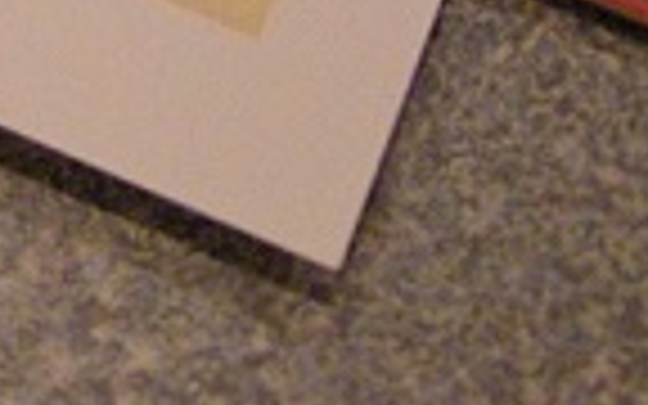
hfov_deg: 11.3
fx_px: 3179
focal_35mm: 180
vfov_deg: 6.8
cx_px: -220
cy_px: -646
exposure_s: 1/44
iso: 400
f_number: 2.7
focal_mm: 7.5
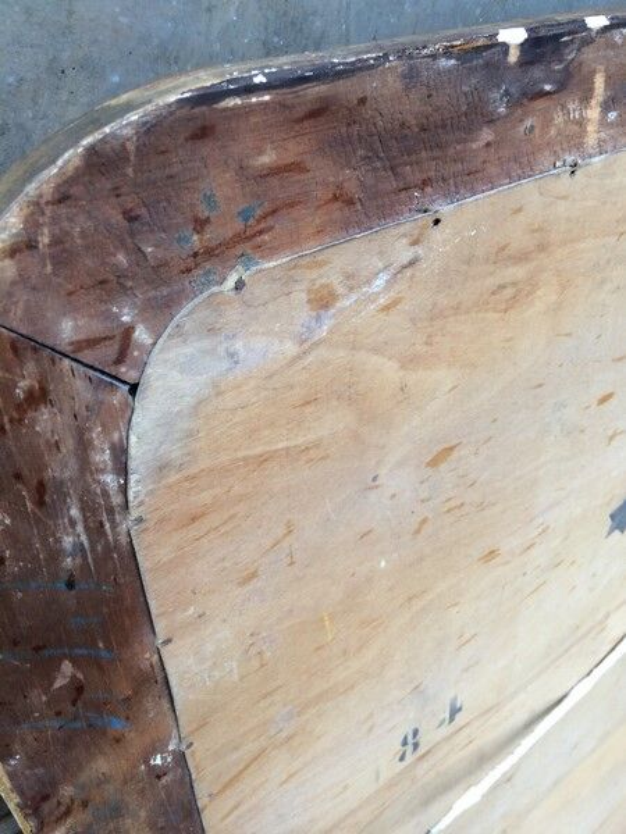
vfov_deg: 61.7
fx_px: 699
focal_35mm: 29
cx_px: 313
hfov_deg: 48.2
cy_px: 417
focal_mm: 4.15
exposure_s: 1/33
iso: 50
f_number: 2.2
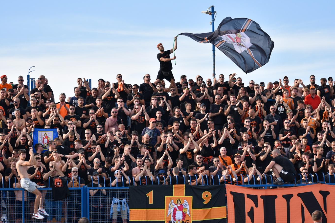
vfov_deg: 11.1
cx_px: 165
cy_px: 103
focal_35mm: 124
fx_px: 1154
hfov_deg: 16.5
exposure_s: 1/640
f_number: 4.5
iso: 160
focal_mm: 70
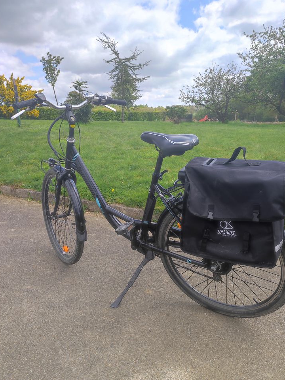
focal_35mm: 26
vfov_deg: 67.3
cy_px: 185
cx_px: 143
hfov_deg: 53.0
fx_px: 286
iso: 50
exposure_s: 1/248
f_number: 1.79
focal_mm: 4.7
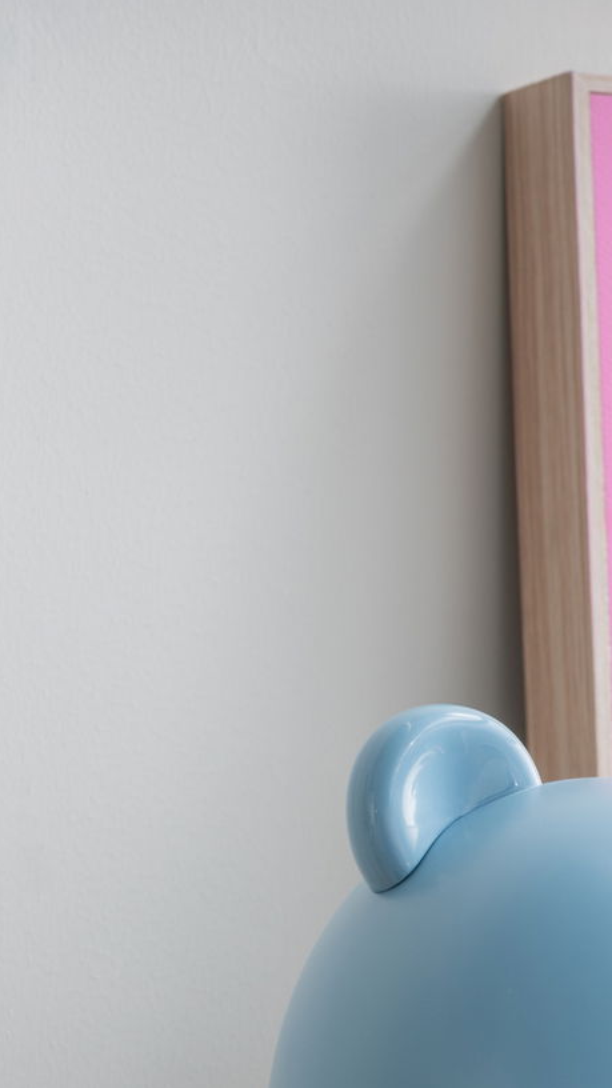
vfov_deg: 7.2
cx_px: 705
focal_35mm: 298
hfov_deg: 4.1
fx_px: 8597
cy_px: 1020
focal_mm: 145
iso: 160
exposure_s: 1/20
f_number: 8
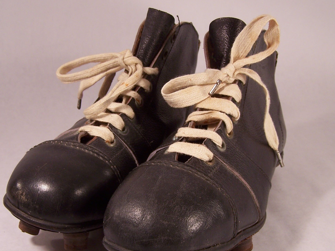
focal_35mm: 50
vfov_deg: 29.0
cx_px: 162
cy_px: 150
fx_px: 484
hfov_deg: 38.2
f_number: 2.8
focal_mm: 6.3
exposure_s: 1/90
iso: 80
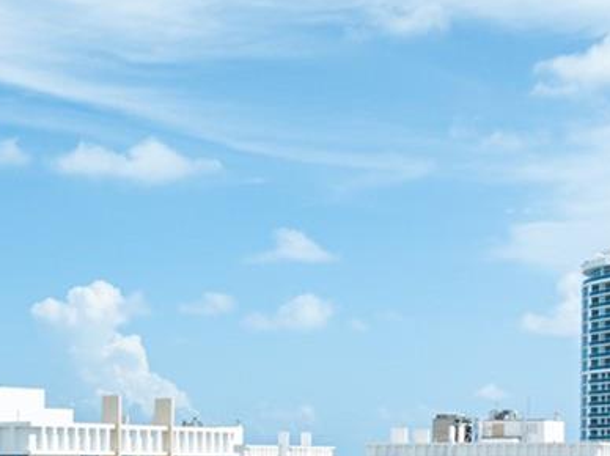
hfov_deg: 19.3
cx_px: 0
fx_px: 1742
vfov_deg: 14.4
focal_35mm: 99
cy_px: 558
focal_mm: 12.29
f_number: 4
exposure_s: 1/240
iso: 100
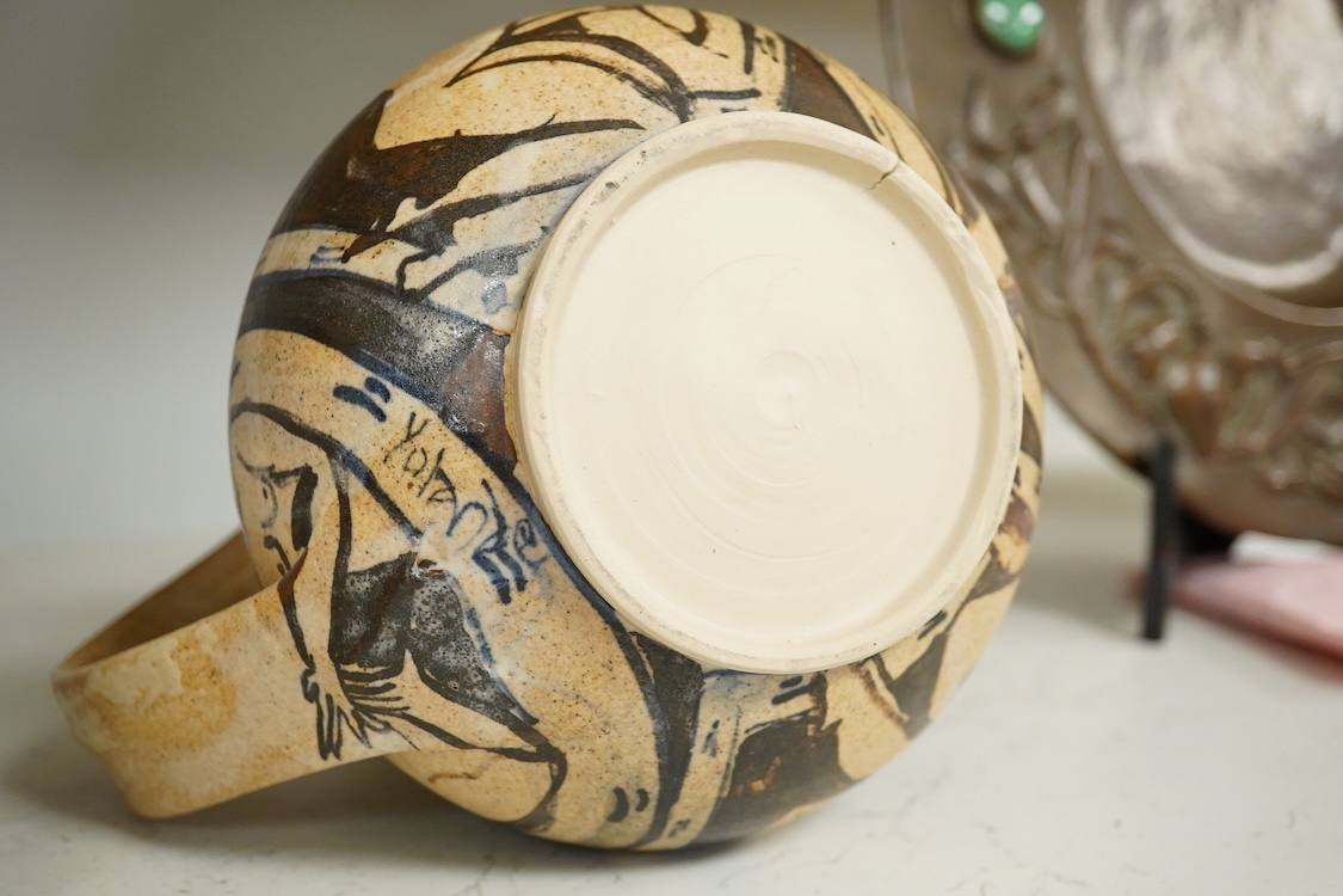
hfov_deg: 43.6
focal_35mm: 45
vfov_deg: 29.9
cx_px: 672
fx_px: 1679
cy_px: 448
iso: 2500
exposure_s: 1/160
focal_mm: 30
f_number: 7.1
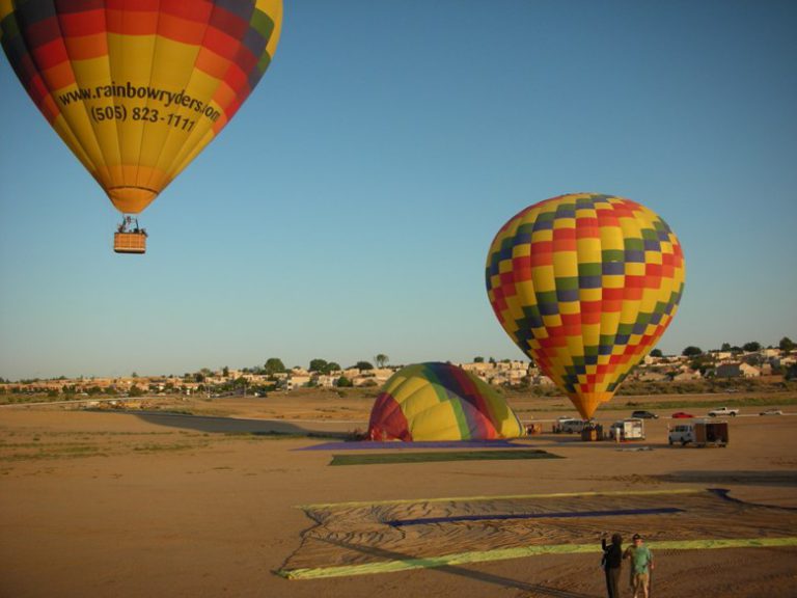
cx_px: 398
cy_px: 299
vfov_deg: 40.7
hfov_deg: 52.6
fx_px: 806
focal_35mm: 35
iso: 50
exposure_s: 1/376
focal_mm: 5.8
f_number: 3
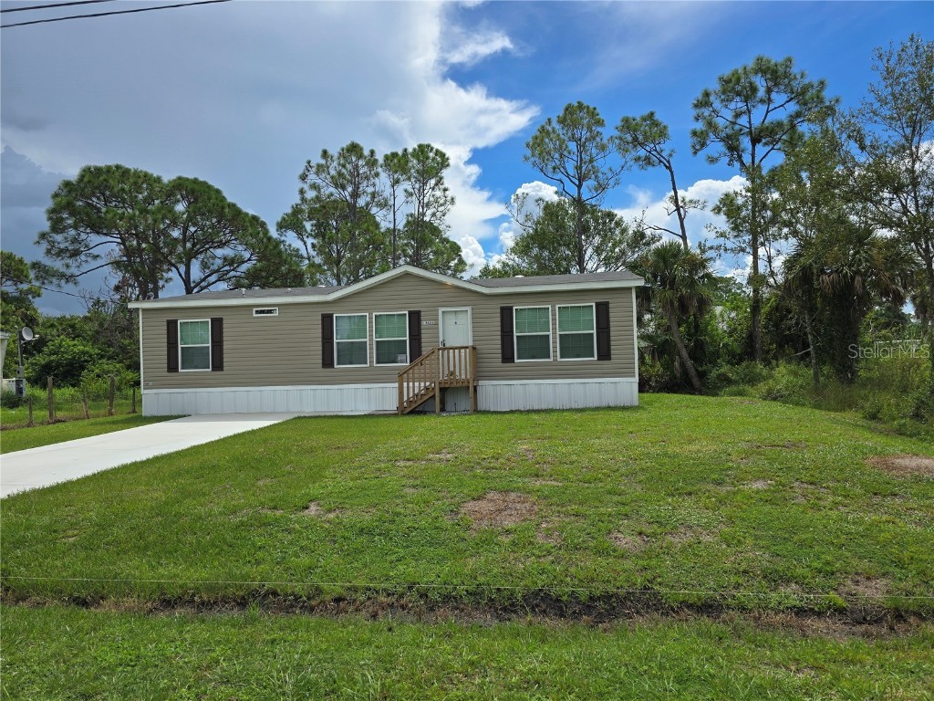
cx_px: 467
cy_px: 350
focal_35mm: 23
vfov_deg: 58.9
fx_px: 621
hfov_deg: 73.9
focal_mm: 6.3
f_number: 1.7
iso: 12
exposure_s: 1/1361
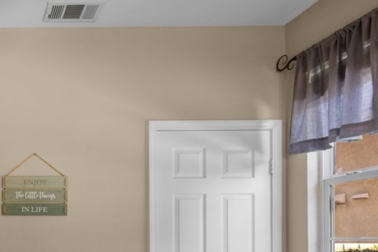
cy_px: 235
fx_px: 357
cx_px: -19
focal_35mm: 34
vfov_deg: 36.1
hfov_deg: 45.0
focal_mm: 16
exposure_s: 1/10
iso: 2000
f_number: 8
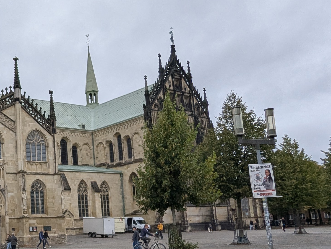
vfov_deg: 32.0
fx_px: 431
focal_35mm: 45
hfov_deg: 37.5
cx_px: 0
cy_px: 166
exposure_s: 1/392
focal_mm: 2.35
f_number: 2.2
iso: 47
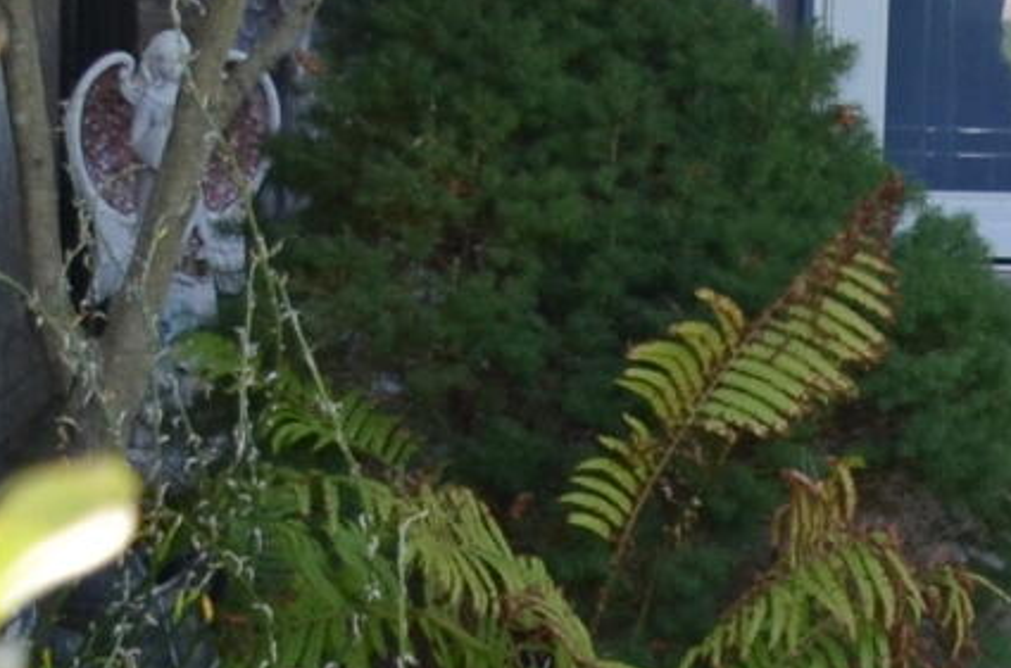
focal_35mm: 233
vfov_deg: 5.7
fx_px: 6526
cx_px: 2379
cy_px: -615
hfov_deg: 8.2
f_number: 3.5
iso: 200
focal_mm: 22
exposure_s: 1/160
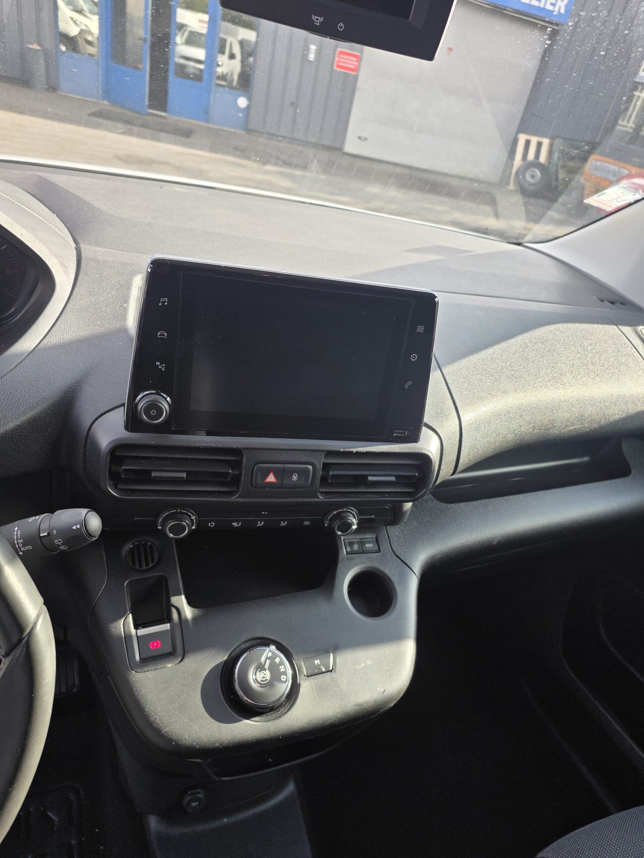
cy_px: 429
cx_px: 322
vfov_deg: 73.9
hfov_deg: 58.9
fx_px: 571
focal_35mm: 23
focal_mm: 6.25
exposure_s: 1/180
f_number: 1.7
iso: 32
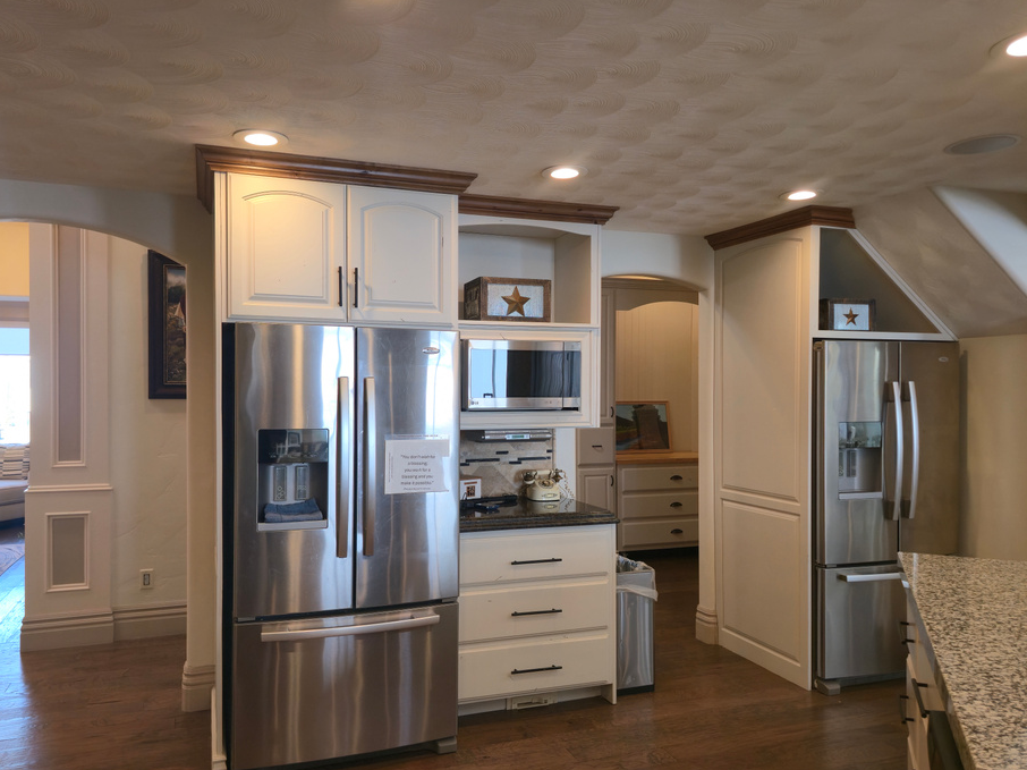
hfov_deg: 67.2
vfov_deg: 53.0
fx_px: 771
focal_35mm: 26
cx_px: 465
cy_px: 395
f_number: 1.7
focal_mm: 6.3
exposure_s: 1/60
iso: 40
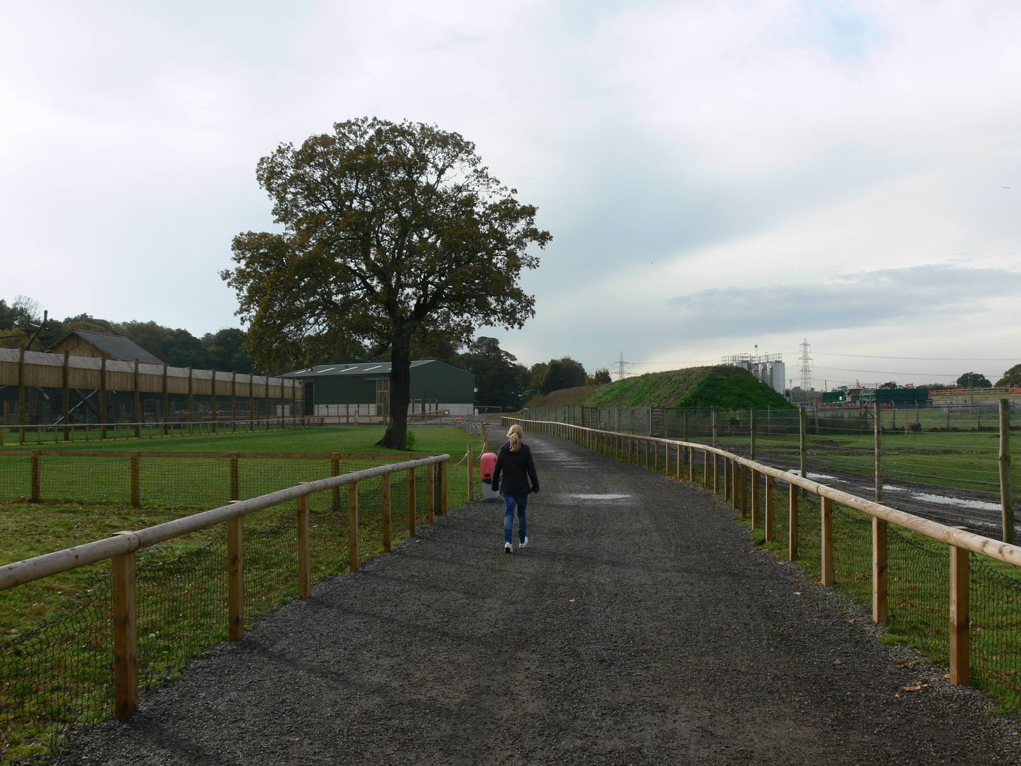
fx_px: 1032
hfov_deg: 52.6
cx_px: 510
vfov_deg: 40.7
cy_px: 383
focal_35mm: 35
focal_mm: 7.4
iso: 80
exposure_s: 1/200
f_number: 5.6
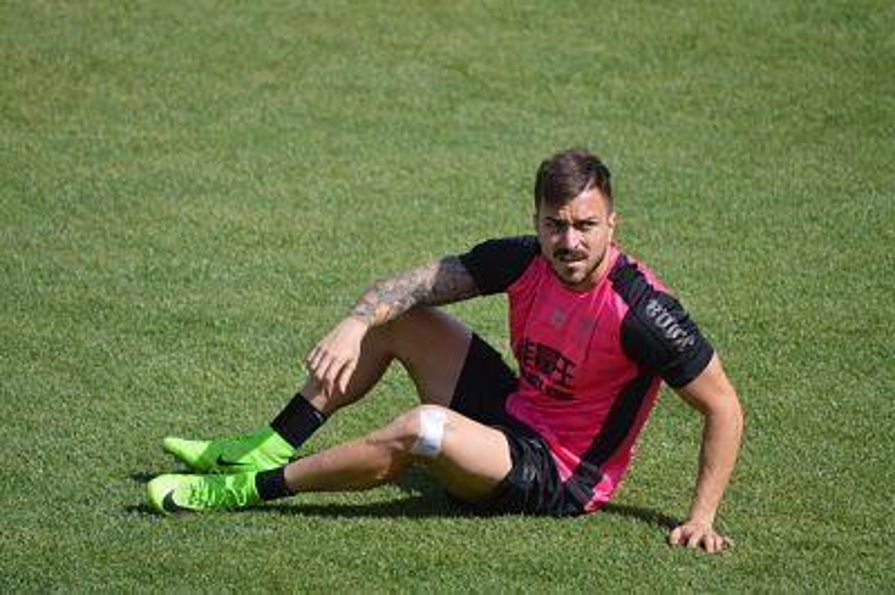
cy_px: 298
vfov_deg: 3.8
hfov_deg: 5.7
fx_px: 8942
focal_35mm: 360
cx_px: 448
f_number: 5.6
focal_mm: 240
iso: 360
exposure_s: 1/2000
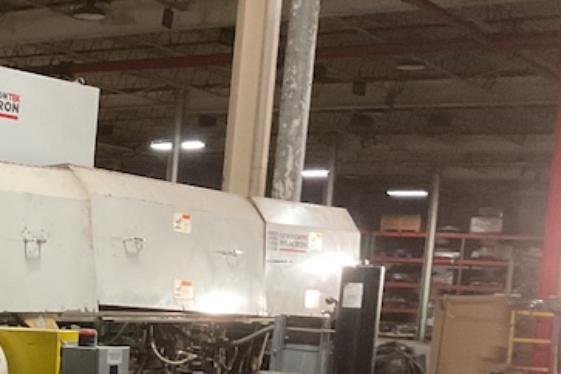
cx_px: -165
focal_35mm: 85
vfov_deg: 15.6
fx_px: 1324
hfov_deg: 21.6
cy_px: 410
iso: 320
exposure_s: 1/30
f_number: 1.8
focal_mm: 3
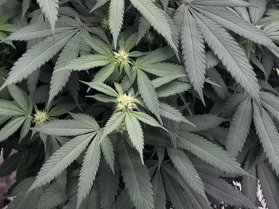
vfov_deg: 16.6
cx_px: -7
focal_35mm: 82
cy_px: -93
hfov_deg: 22.8
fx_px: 661
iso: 80
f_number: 1.78
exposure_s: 1/1094
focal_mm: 6.76
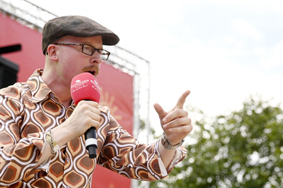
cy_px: 94
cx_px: 142
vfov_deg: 10.1
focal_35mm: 135
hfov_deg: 15.2
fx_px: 1060
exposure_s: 1/1250
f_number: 8
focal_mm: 135
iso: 1250
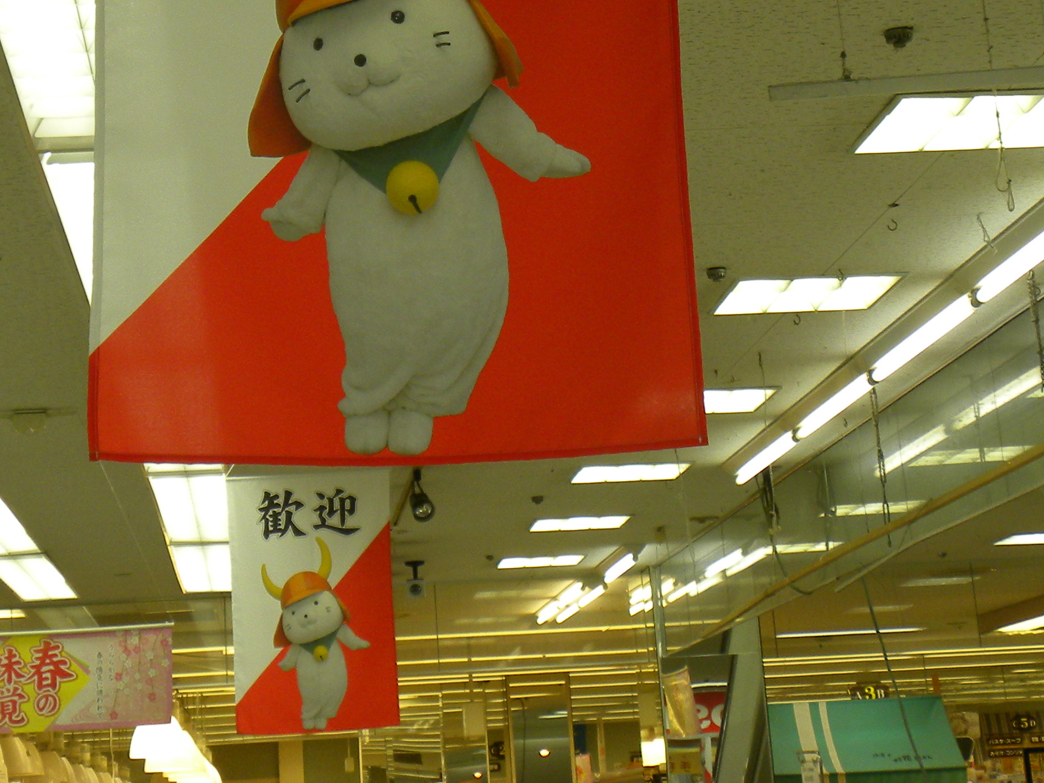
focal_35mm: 87
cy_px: -6
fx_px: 2624
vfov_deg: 16.6
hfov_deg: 22.5
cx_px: 403
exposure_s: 1/81.8
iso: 96
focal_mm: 7.3
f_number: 3.2
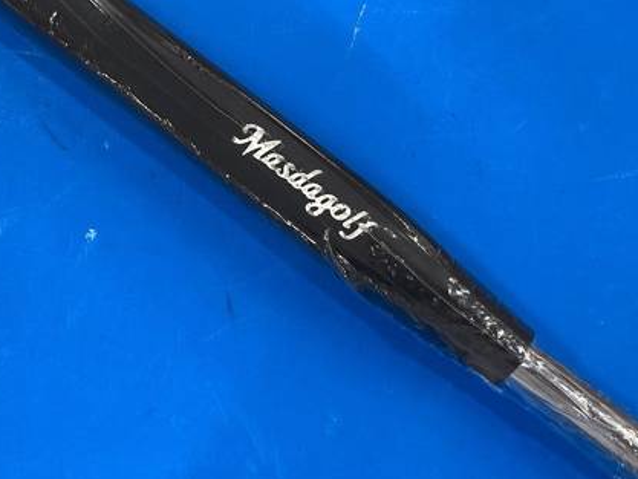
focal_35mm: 43
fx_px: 793
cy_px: 121
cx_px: 222
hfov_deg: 43.3
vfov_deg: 33.0
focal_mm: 3.99
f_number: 1.8
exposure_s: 1/50
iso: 64
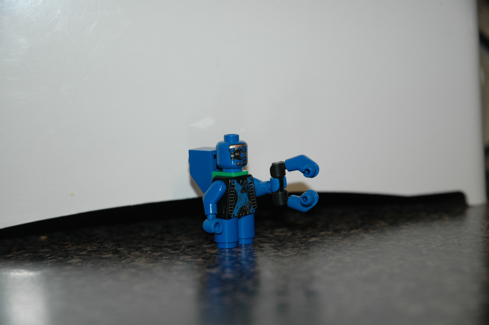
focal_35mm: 105
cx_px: 244
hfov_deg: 19.5
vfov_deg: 13.0
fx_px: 1425
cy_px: 162
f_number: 4.5
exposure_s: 1/60
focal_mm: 70
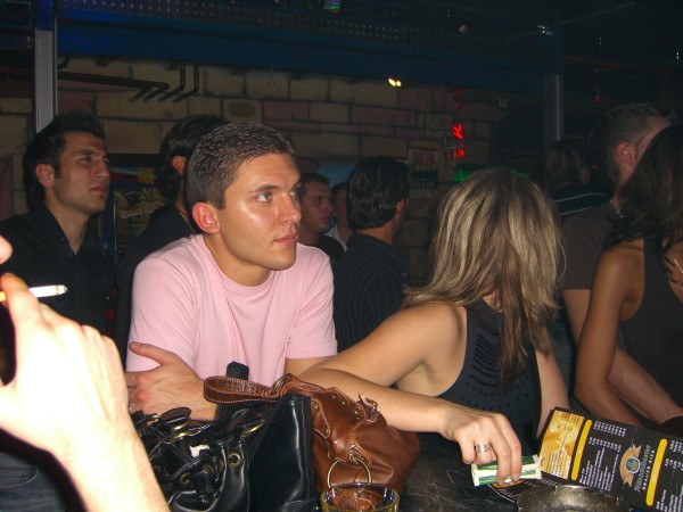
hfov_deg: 49.0
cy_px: 256
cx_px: 342
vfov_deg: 37.7
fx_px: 750
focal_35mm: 38
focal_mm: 7.9
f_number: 2.8
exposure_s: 1/60
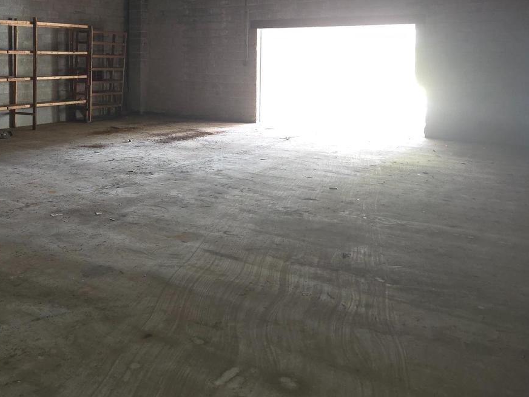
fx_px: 581
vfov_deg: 36.3
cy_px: 75
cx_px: 127
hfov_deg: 47.0
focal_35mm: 38
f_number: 1.8
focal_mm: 5.4
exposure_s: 1/12
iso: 200
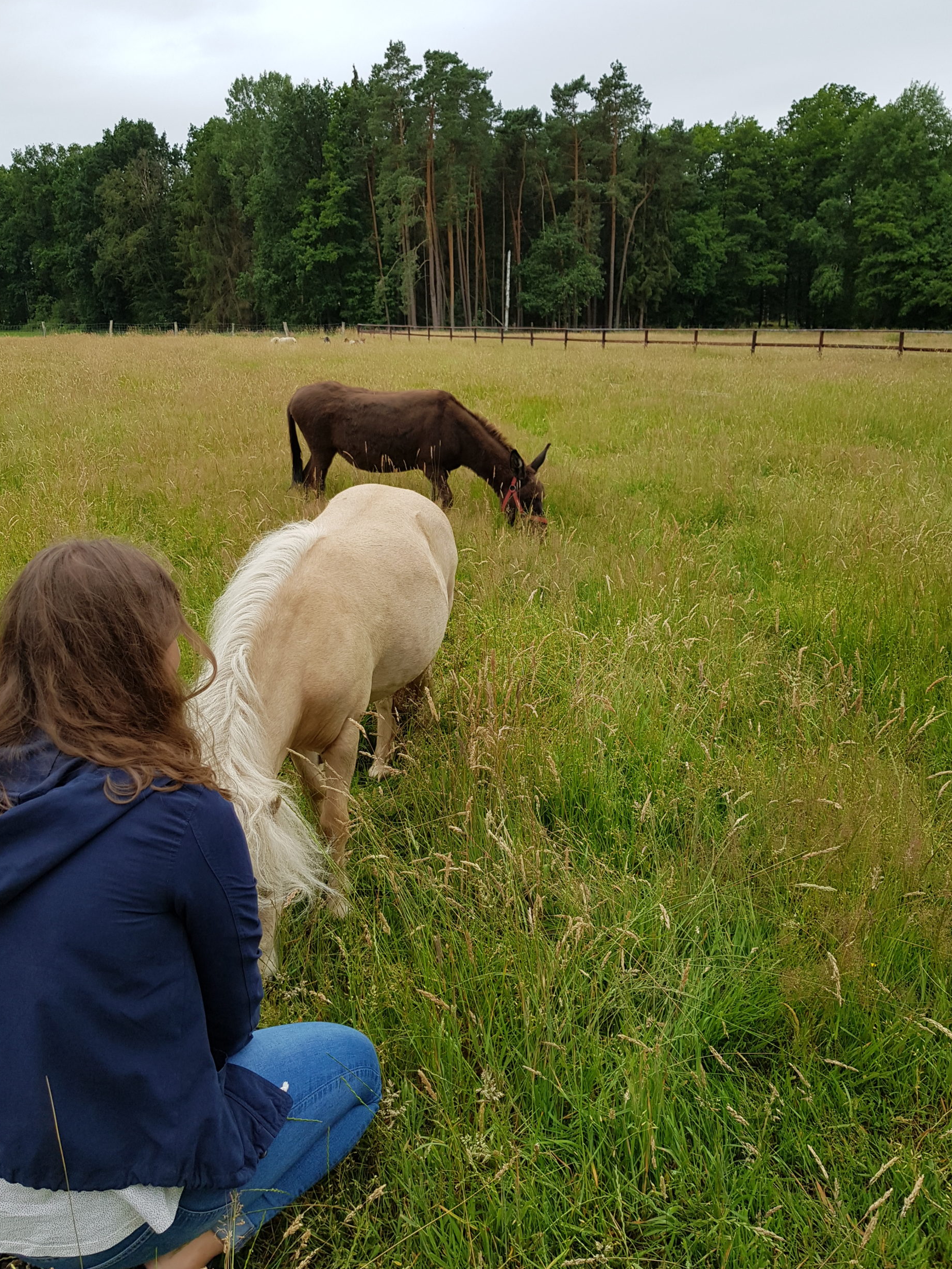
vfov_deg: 65.3
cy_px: 653
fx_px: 990
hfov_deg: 51.4
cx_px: 471
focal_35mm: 27
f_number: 1.7
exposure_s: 1/930
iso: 40
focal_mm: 4.2
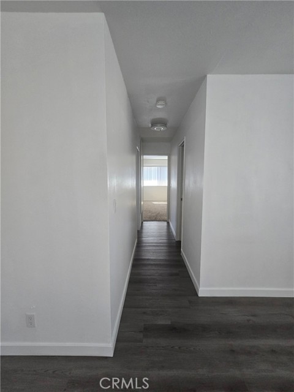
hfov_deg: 89.9
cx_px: 147
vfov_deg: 106.2
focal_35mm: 13
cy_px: 196
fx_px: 147
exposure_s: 1/60
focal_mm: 2.2
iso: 250
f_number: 2.2
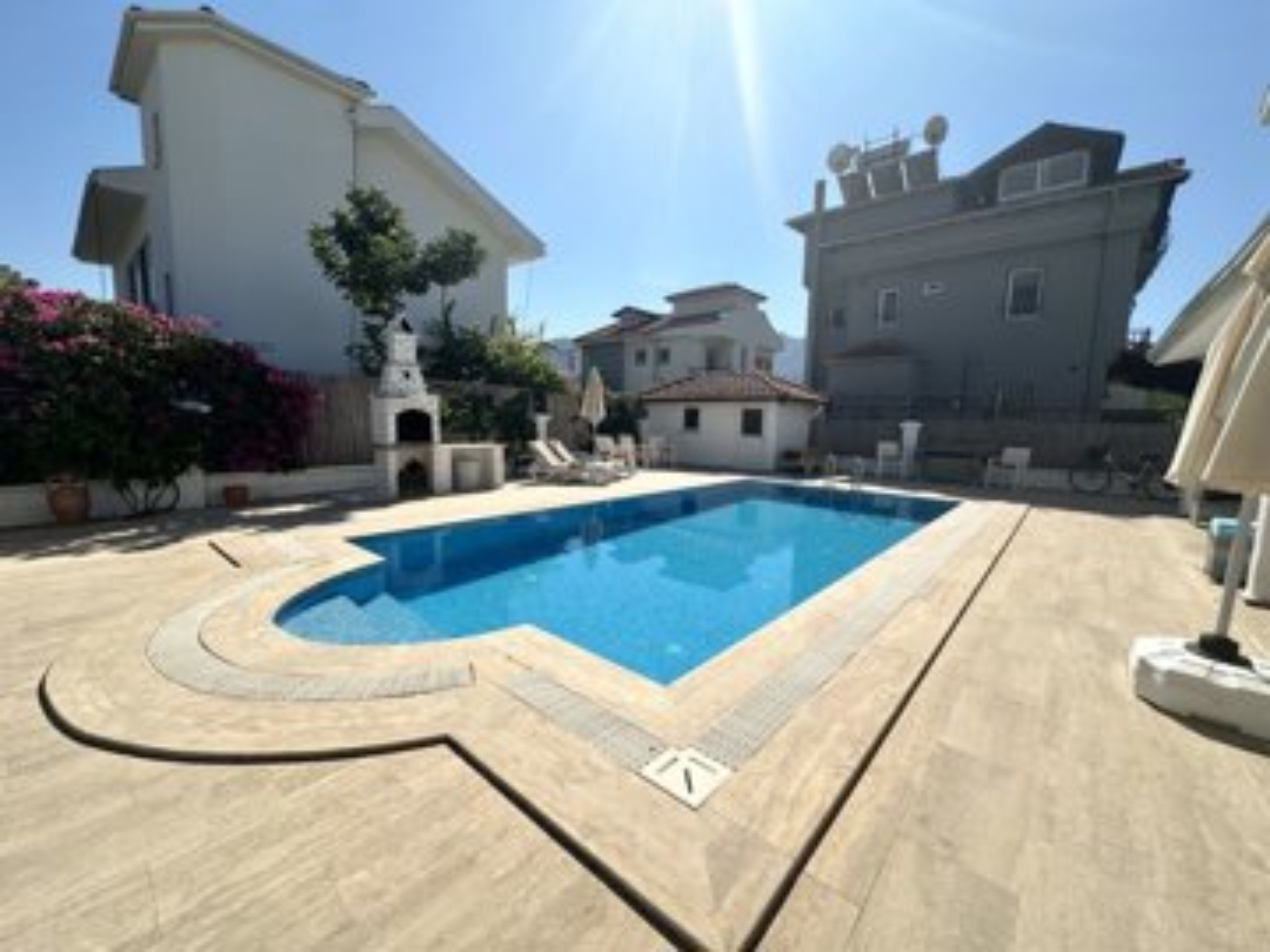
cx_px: 635
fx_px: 514
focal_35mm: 14
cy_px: 476
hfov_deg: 102.1
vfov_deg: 85.7
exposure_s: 1/3731
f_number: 2.2
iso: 50
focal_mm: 2.22
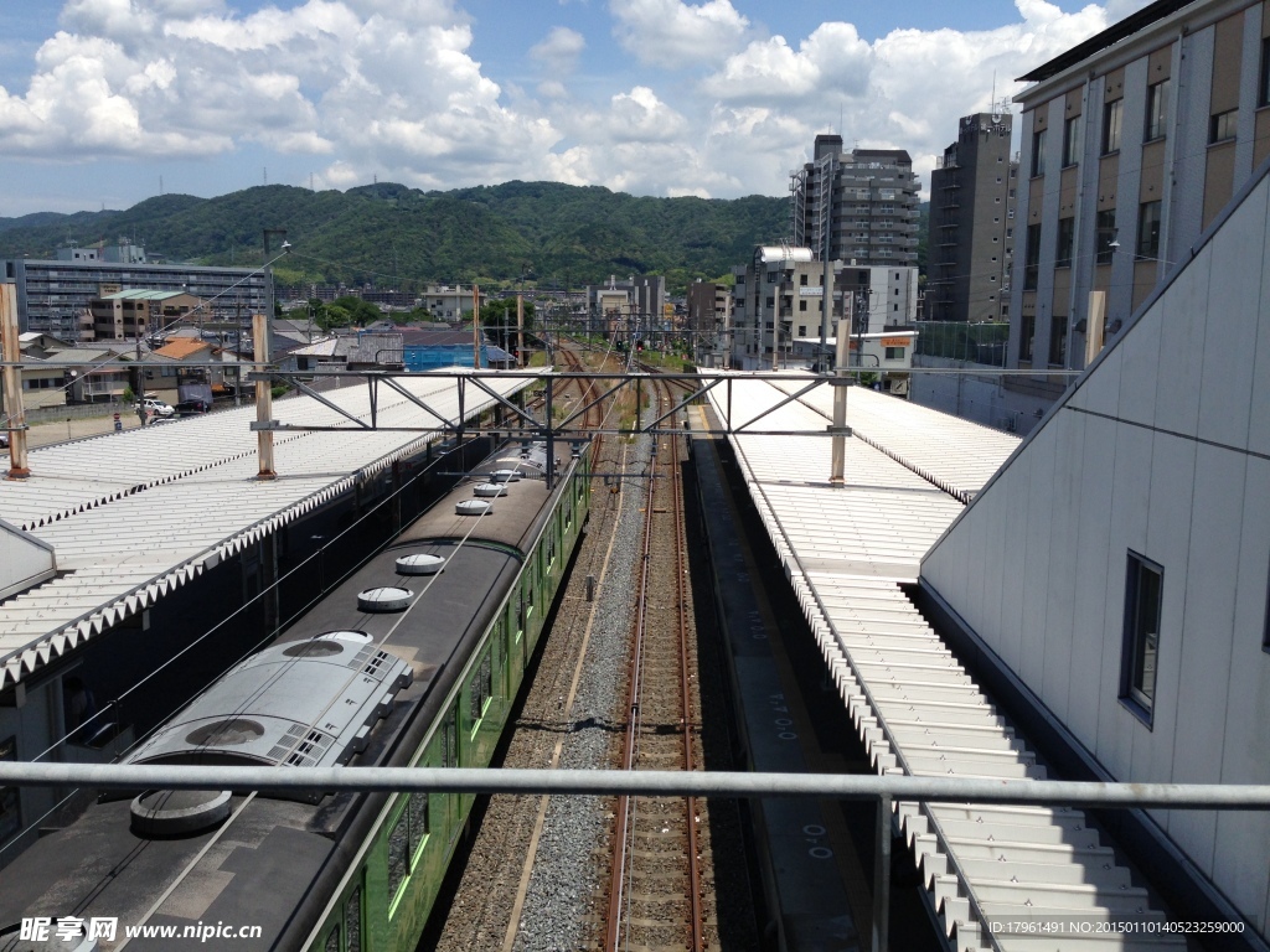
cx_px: 635
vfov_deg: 42.9
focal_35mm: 33
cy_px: 476
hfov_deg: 55.4
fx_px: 1211
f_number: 2.4
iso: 50
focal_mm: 4.12
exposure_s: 1/2358
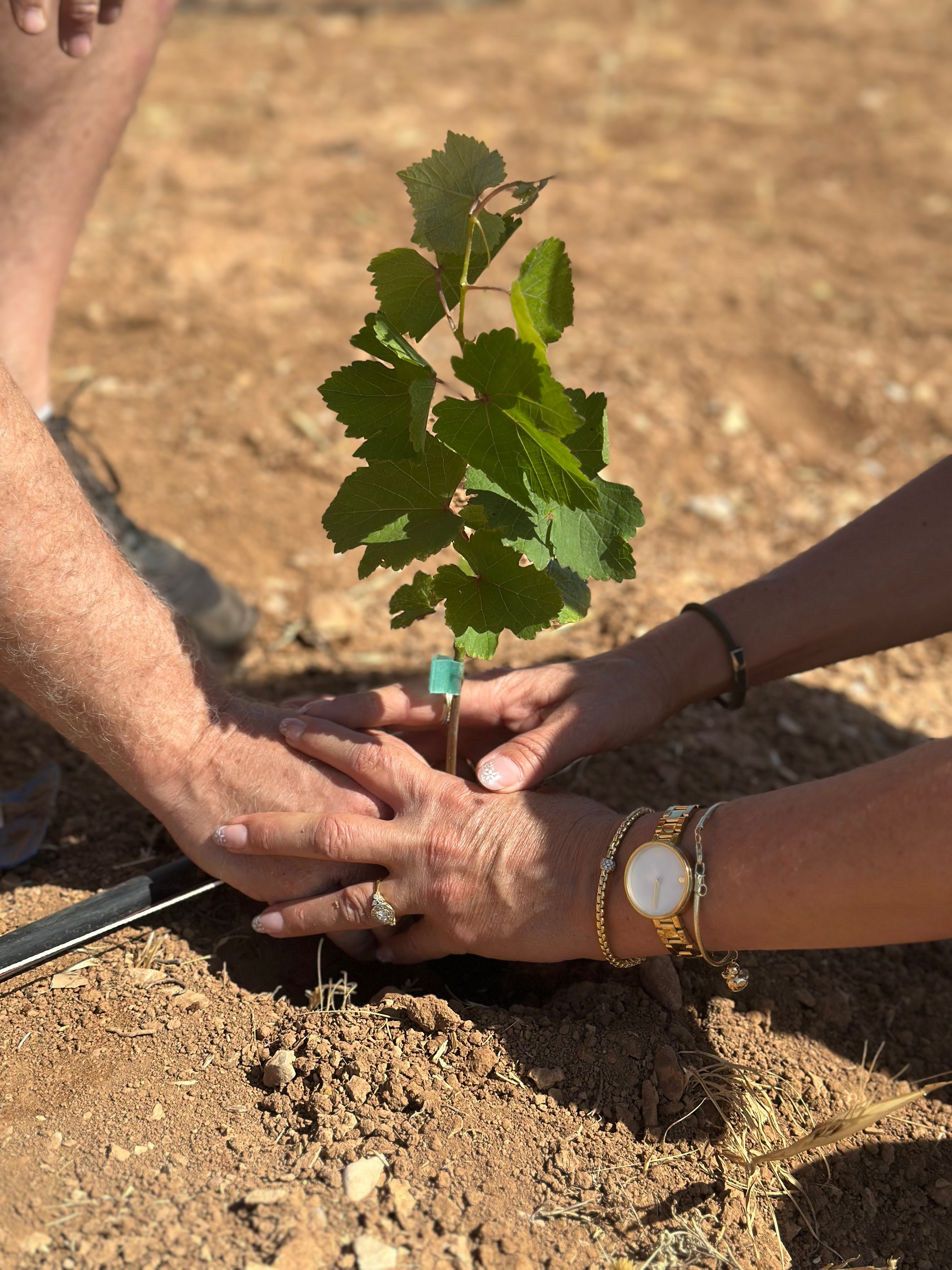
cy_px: 635
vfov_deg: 39.7
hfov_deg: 30.3
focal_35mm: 48
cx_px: 476
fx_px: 1760
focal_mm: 6.86
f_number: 1.78
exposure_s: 1/5000
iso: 100
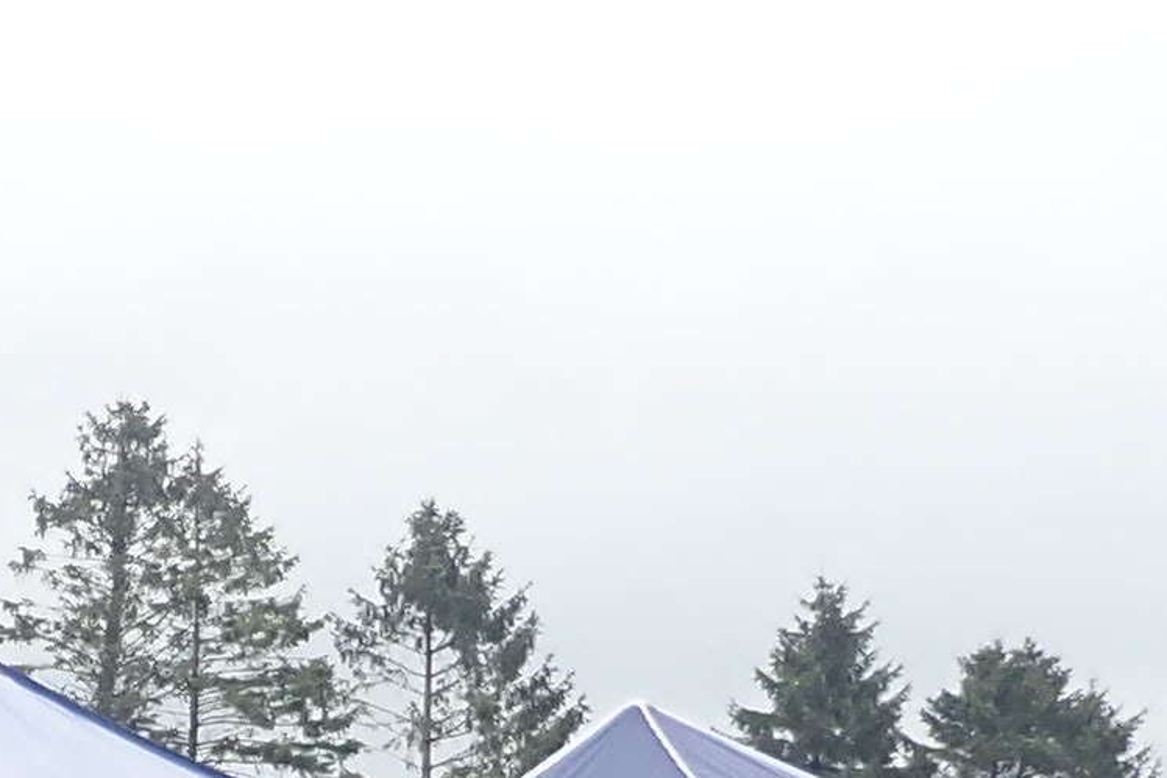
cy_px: 1383
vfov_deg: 9.4
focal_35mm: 139
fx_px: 4506
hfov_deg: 13.0
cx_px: -1072
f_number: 2.8
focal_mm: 4.5
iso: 100
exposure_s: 1/500
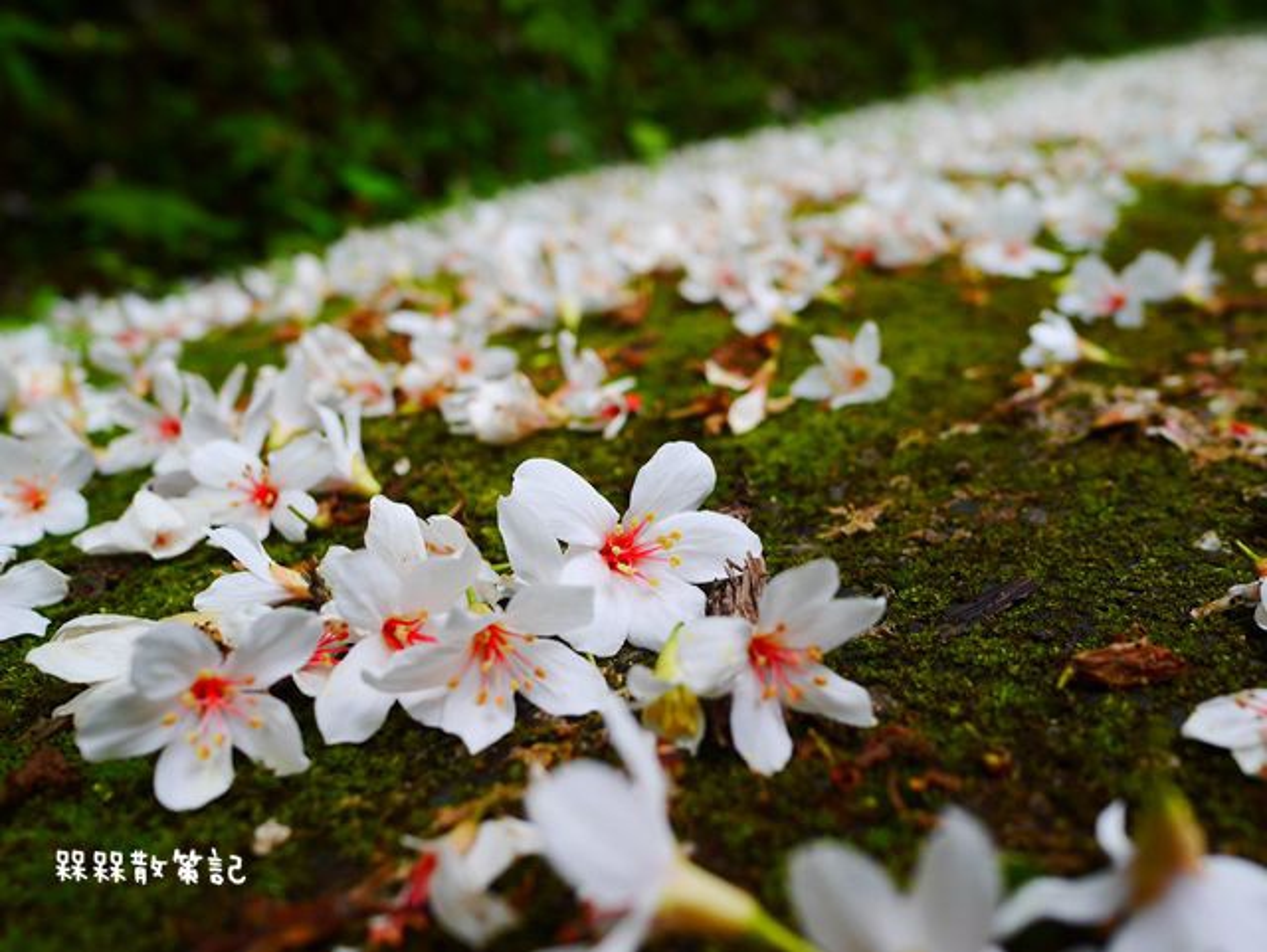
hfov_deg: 59.9
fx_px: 1099
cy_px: 476
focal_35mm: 30
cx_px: 634
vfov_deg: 46.9
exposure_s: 1/400
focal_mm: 15
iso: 160
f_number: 3.2
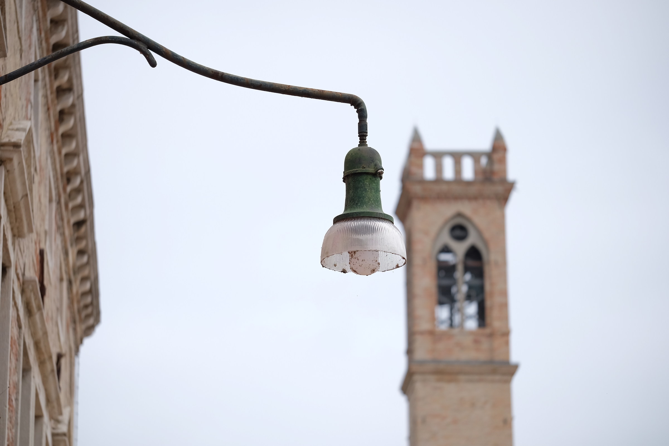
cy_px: 223
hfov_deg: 17.1
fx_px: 2230
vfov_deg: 11.4
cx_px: 334
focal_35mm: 120
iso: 200
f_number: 2.8
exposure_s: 1/1600
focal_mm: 80
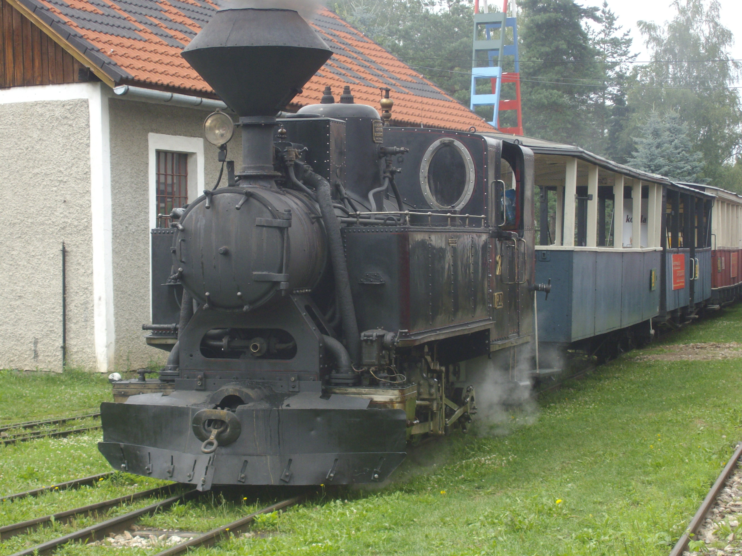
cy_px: 278
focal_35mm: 87
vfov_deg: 17.0
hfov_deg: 22.5
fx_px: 1865
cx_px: 371
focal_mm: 14
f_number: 4.3
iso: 80
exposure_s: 1/200
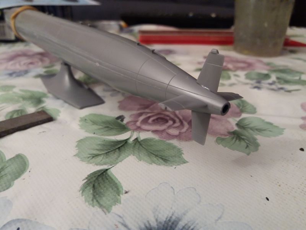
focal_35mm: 28
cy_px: 115
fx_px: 248
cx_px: 153
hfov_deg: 63.4
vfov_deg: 49.7
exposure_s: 1/17
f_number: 1.9
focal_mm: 3.7
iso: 200
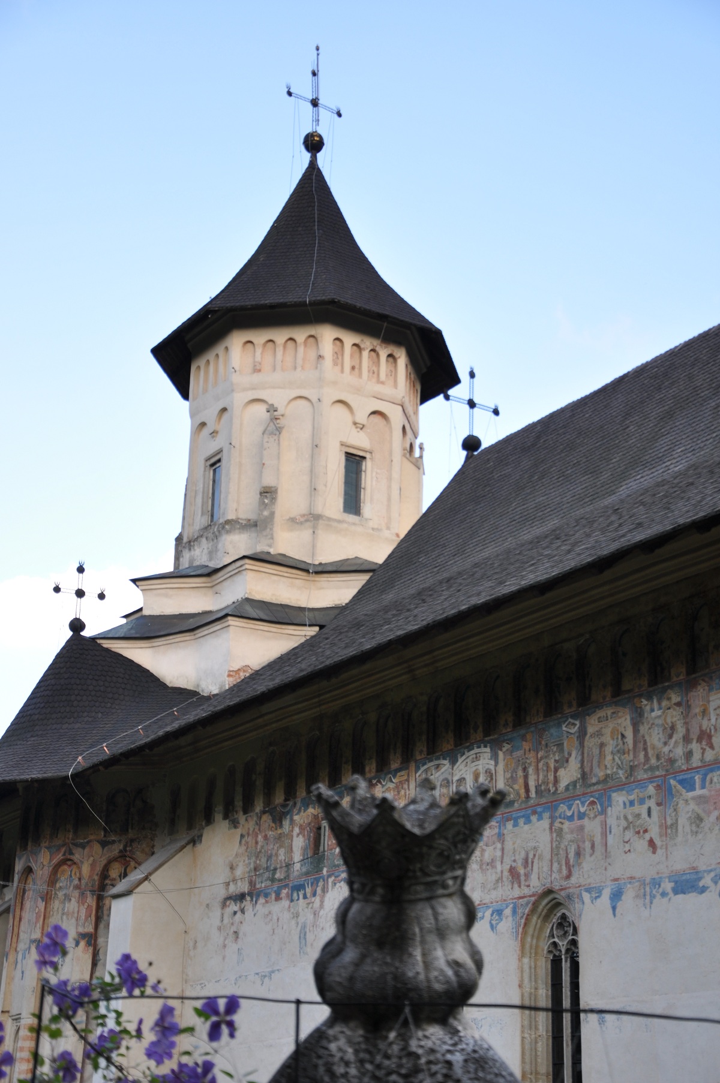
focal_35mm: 63
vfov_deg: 31.9
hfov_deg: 21.5
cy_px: 542
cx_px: 360
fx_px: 1894
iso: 200
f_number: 5.6
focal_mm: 42
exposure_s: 1/160
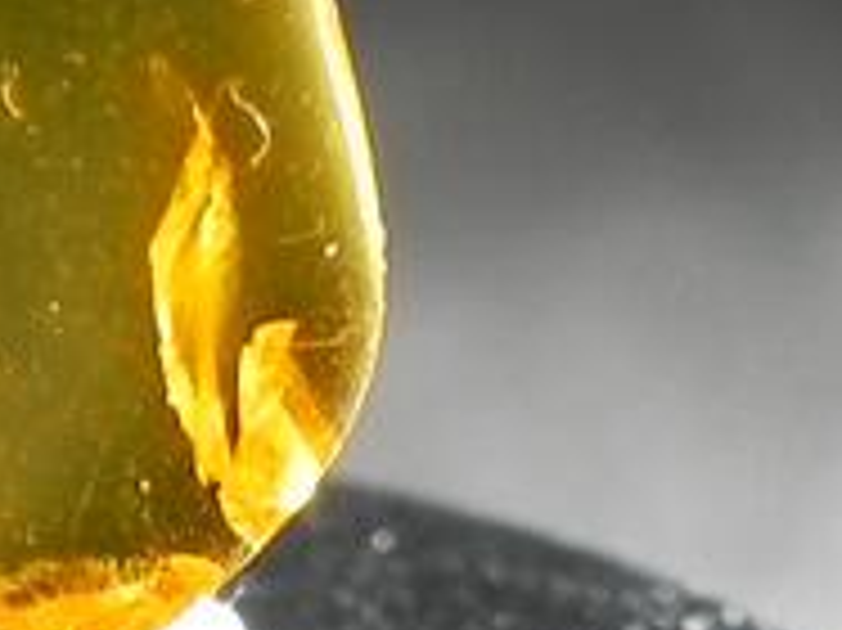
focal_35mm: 442
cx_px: -329
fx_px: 10744
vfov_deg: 3.4
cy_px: 288
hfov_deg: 4.5
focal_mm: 11.8
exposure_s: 1/42.8
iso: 160
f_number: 3.5
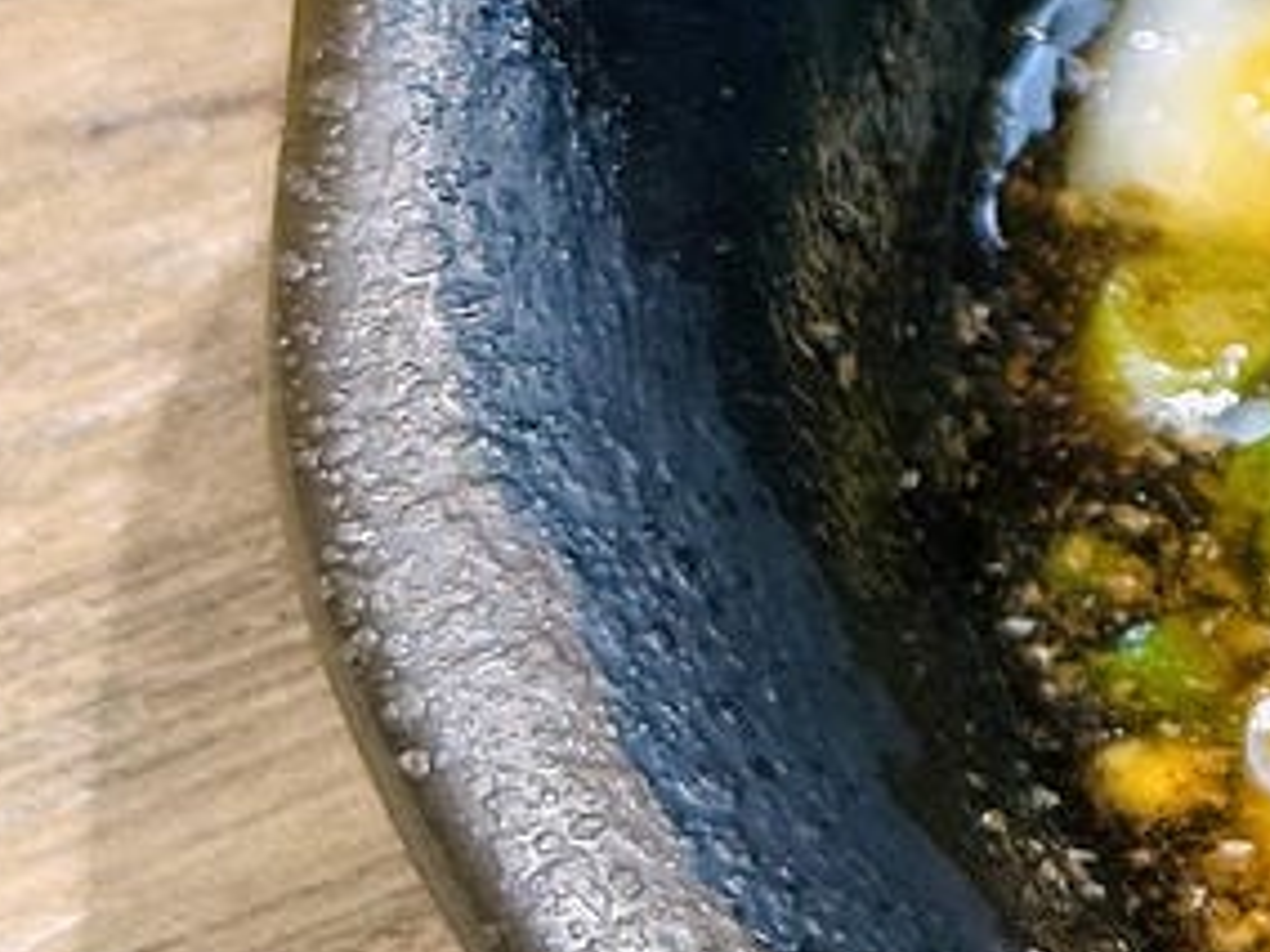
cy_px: 174
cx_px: 2468
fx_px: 7448
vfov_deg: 7.3
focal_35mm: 203
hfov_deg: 9.2
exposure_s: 1/60
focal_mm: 6.86
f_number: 1.78
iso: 125
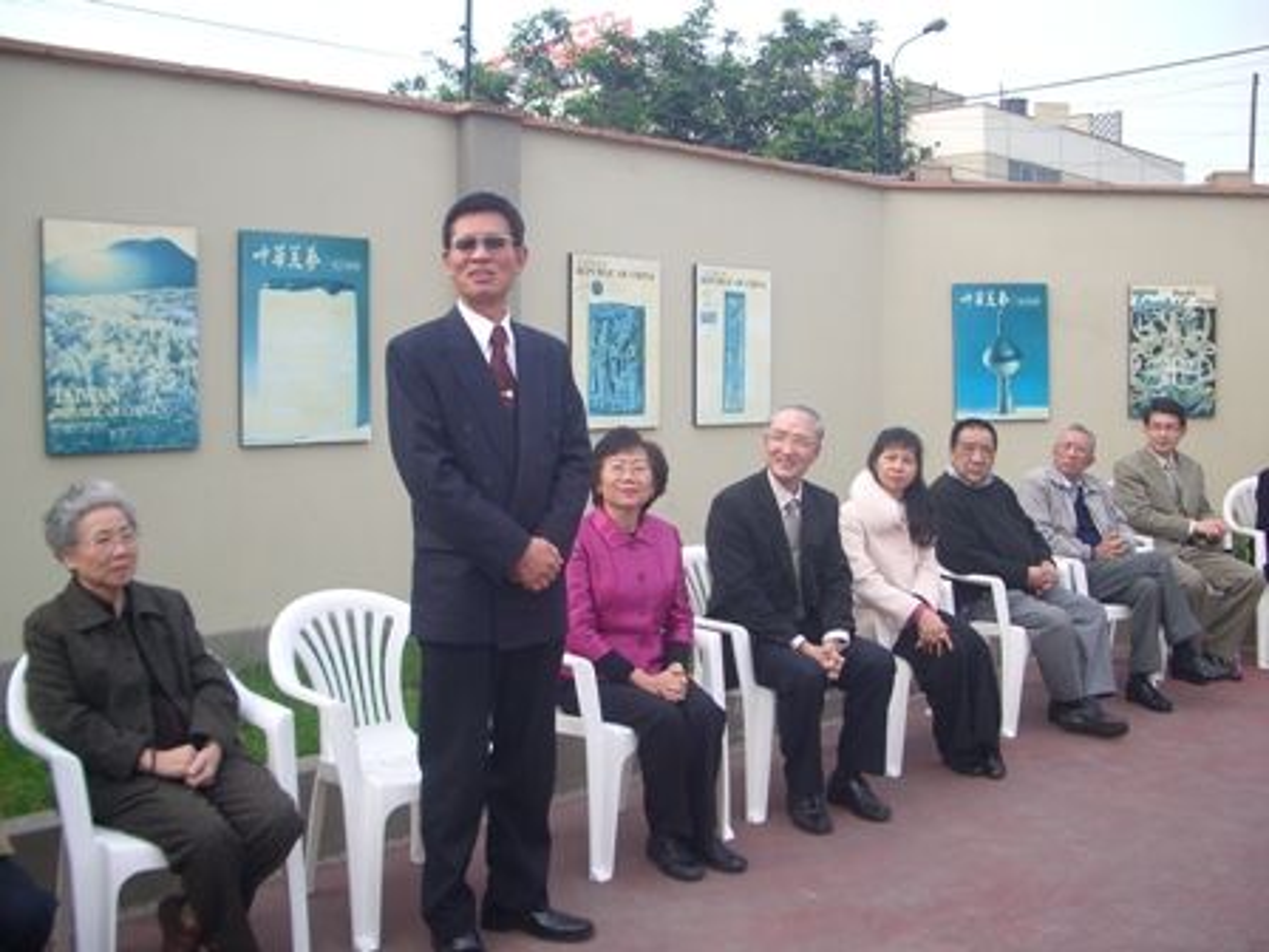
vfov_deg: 40.7
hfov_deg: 52.6
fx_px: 1283
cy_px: 476
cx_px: 634
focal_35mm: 35
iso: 80
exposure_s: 1/160
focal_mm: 5.8
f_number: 2.6
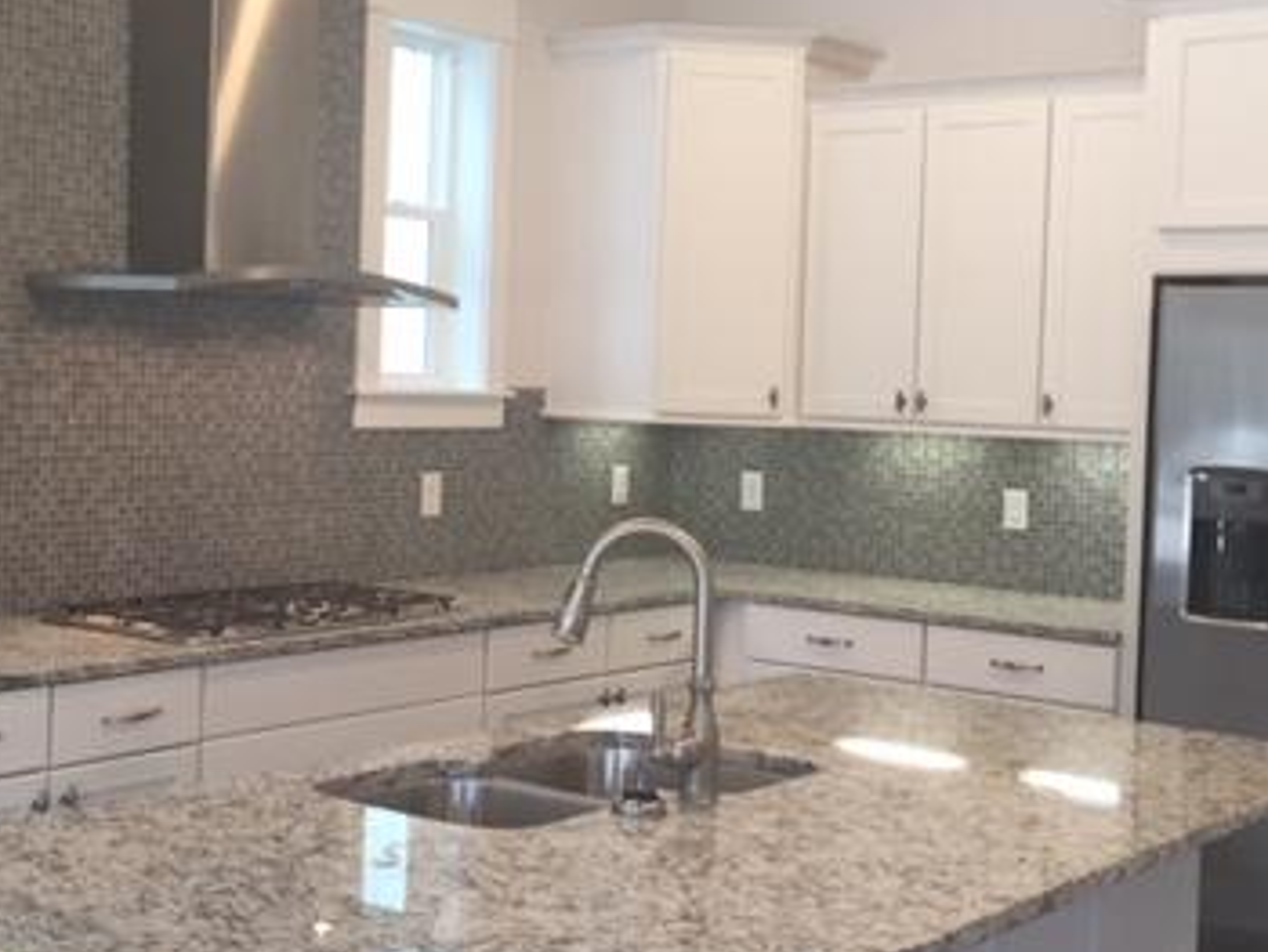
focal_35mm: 53
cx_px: 580
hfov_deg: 36.1
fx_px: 1943
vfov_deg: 27.5
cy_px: 424
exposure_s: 1/30
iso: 32
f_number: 2.2
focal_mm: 4.15
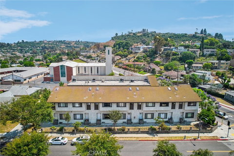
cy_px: 78
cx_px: 117
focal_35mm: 22
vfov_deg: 57.2
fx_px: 143
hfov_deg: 78.6
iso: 130
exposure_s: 1/2500
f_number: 2.8
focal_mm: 8.4
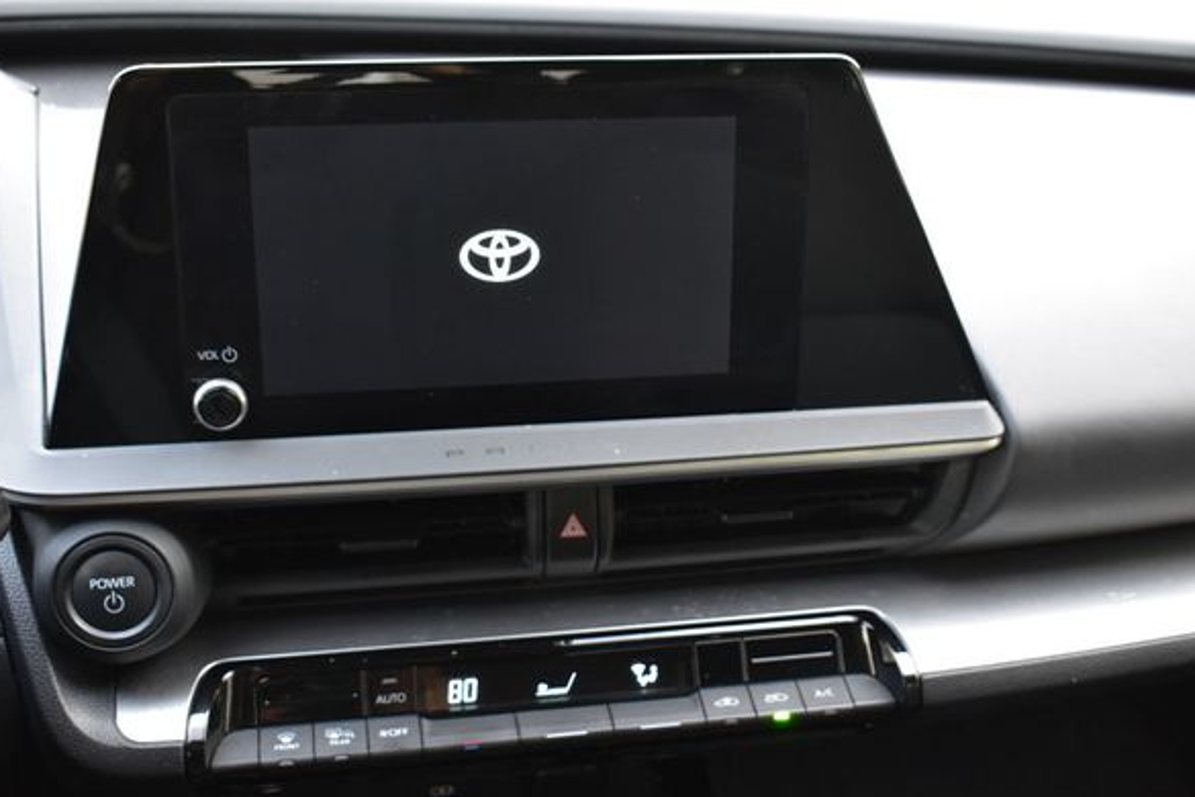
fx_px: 1578
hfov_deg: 41.5
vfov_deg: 28.3
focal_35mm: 48
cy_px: 370
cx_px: 613
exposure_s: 1/15
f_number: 5.6
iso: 1600
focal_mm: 29
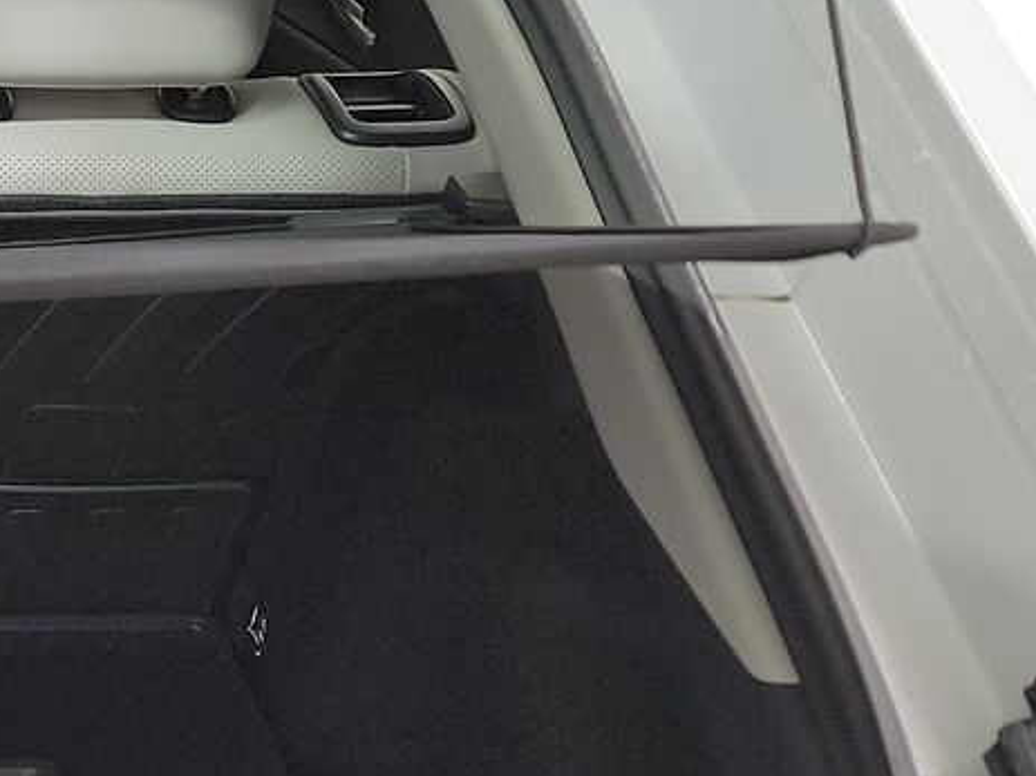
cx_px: -448
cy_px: 852
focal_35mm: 83
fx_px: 2483
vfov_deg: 17.2
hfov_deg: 20.6
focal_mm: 6.7
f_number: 1.8
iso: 138
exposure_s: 1/59
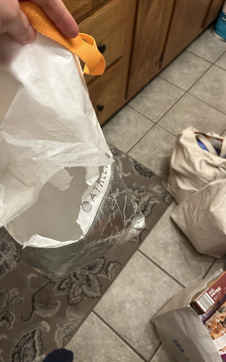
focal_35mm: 28
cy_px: 184
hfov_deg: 44.4
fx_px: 276
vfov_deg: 66.5
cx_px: 99
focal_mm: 5.7
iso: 400
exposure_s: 1/60
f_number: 1.5
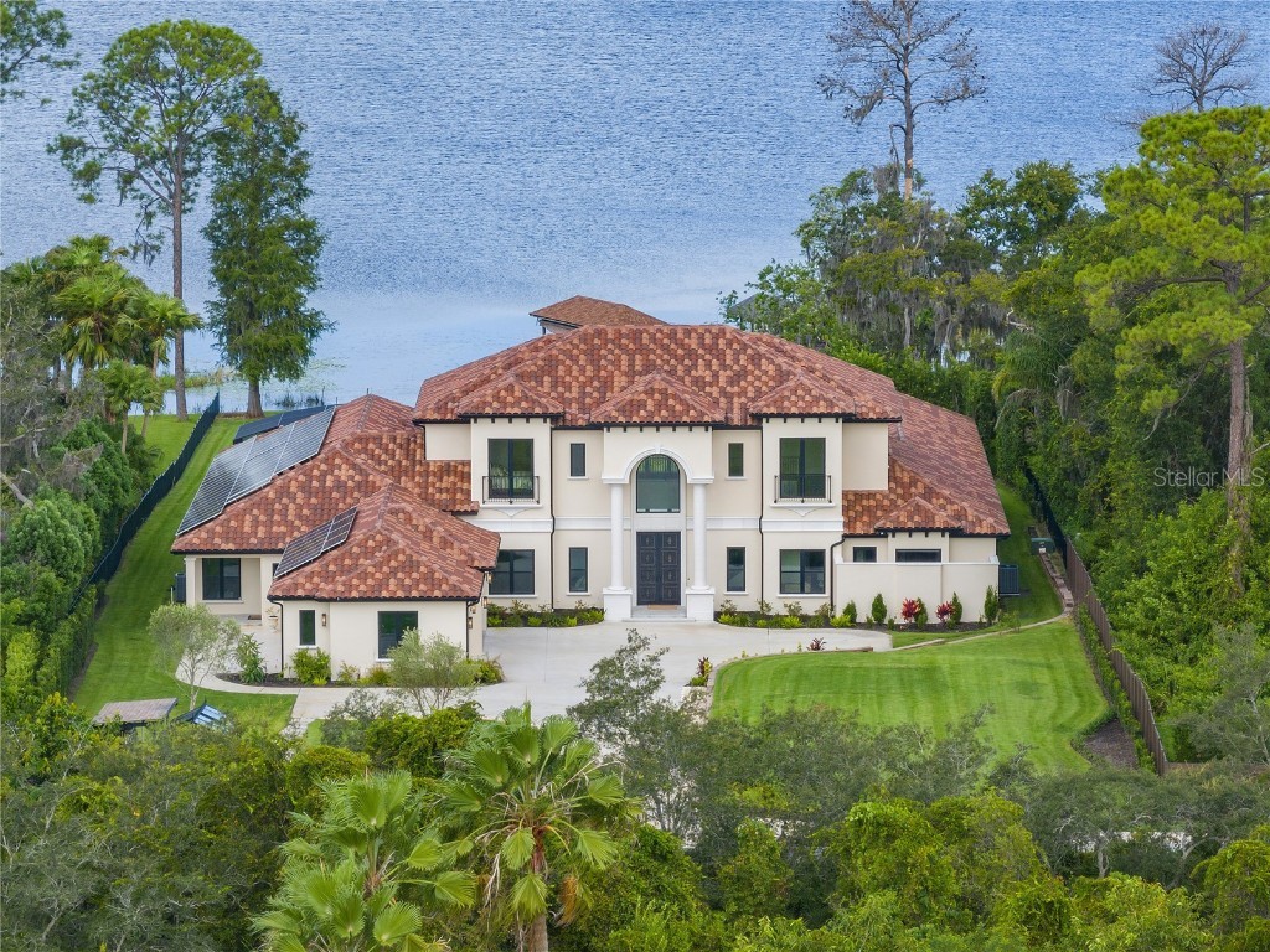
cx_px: 635
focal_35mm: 166
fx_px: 6090
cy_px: 476
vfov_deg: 8.9
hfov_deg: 11.9
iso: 100
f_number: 3.4
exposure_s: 1/240
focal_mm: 30.71
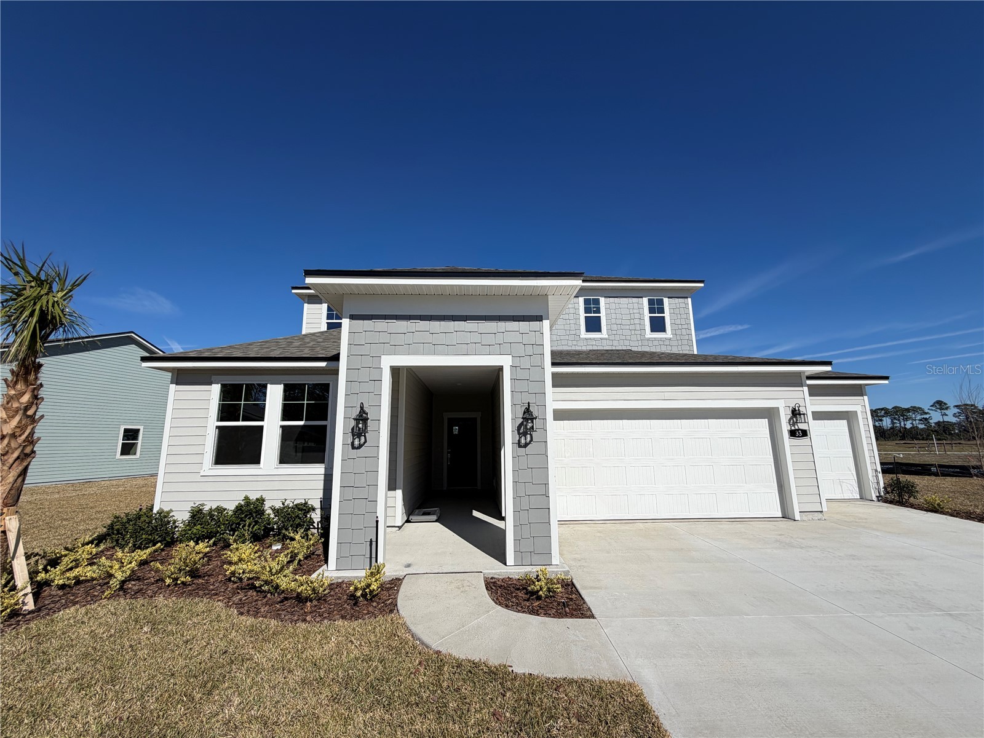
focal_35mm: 14
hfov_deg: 102.1
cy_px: 369
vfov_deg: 85.7
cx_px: 492
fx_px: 398
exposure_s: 1/2092
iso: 20
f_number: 2.2
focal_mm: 2.22
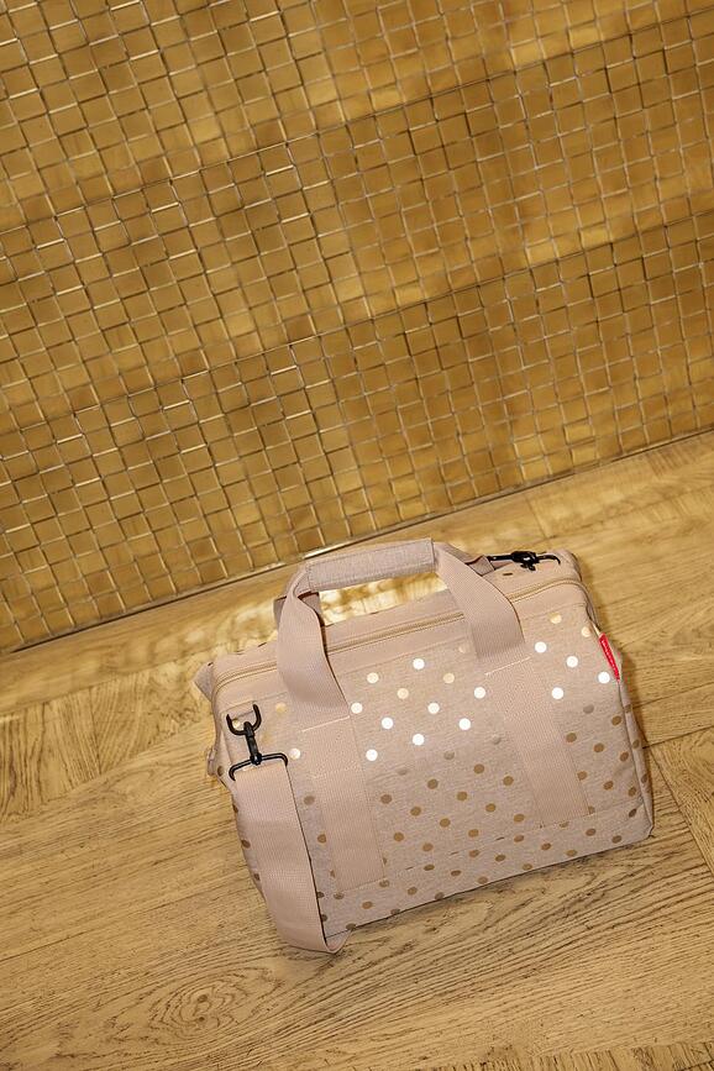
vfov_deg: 28.8
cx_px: 357
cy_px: 536
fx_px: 2082
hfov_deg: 19.5
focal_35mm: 70
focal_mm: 70
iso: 1000
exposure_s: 1/160
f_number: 5
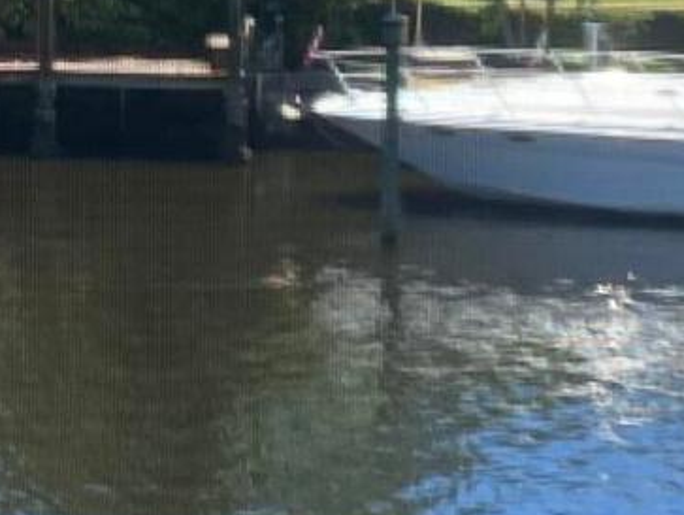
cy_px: -296
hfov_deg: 9.0
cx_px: -744
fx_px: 4075
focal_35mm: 206
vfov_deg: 7.1
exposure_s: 1/1395
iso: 32
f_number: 1.8
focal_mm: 4.25
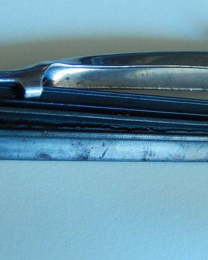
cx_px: 75
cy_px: 115
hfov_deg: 17.8
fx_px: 662
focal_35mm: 86
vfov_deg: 22.2
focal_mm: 10.4
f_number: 4.6
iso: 400
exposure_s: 1/20
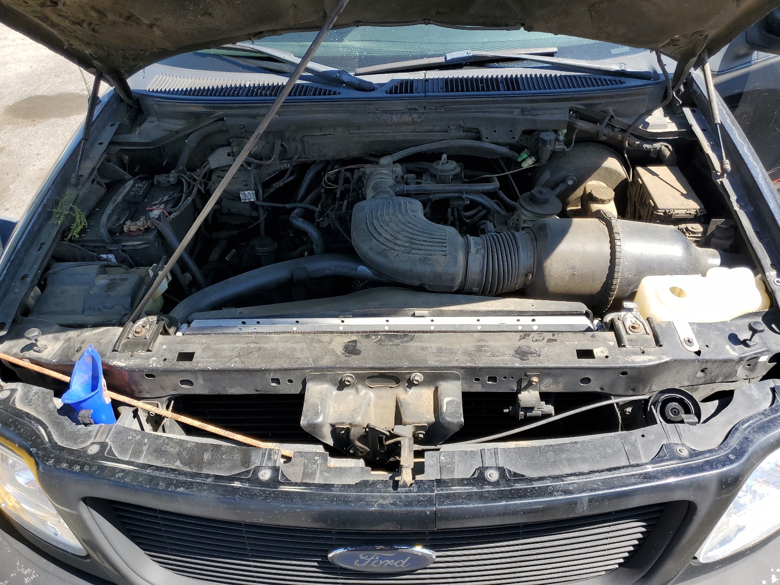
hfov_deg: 67.3
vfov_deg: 53.1
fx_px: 586
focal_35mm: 26
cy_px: 292
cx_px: 390
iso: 50
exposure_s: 1/1000
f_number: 1.5
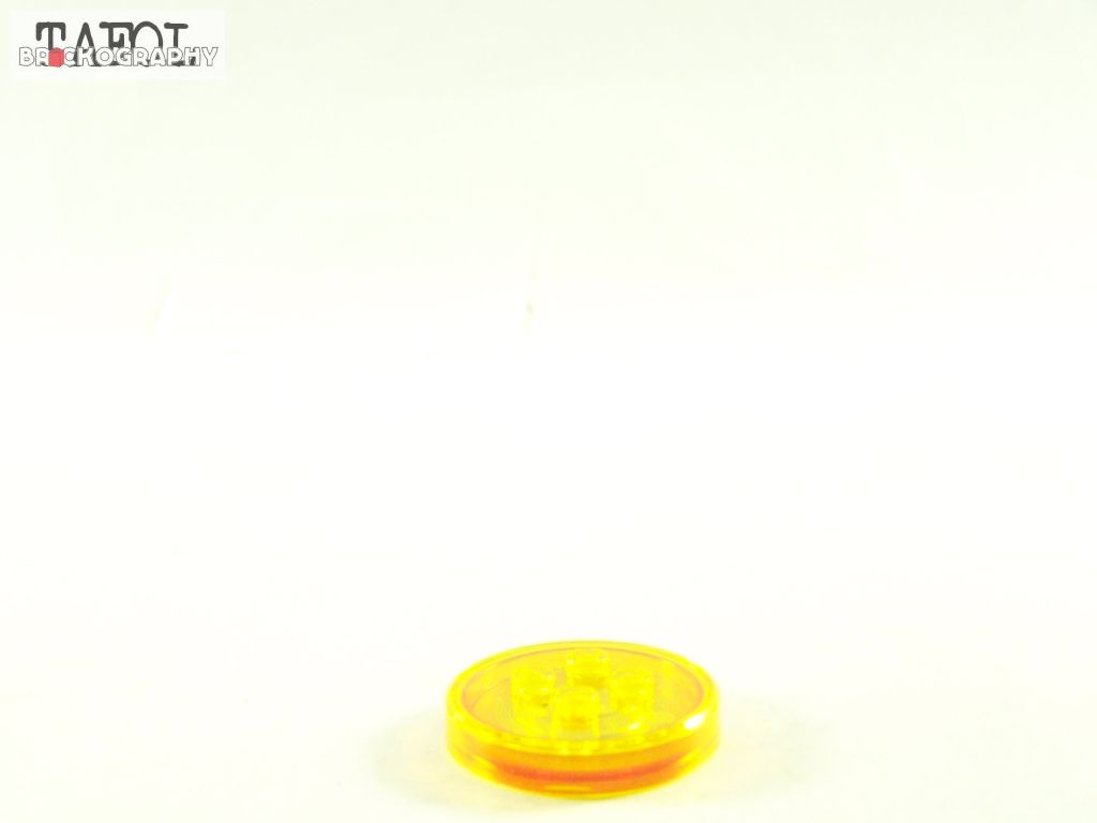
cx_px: 548
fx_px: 2123
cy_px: 412
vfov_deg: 21.9
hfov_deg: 29.0
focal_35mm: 67
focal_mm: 11.1
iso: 400
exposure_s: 1/60
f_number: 3.2
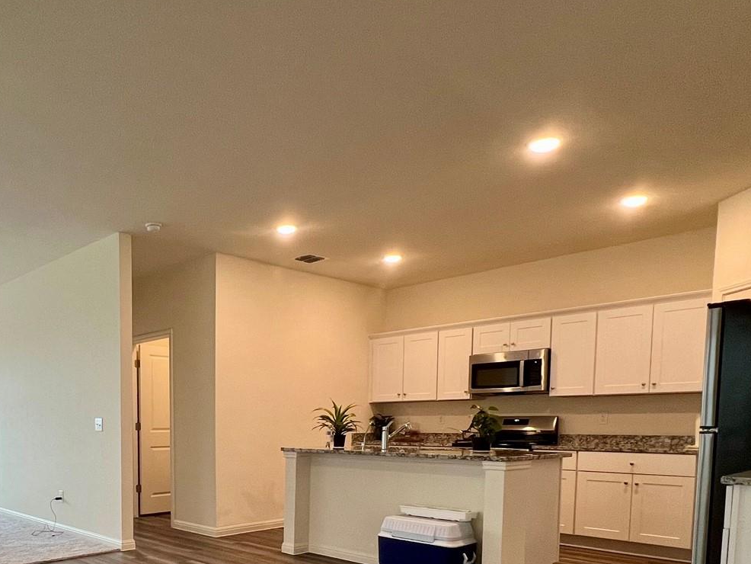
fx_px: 586
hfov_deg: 61.5
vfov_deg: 48.0
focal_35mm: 27
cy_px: 466
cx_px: 185
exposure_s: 1/120
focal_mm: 1.57
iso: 200
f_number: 1.8
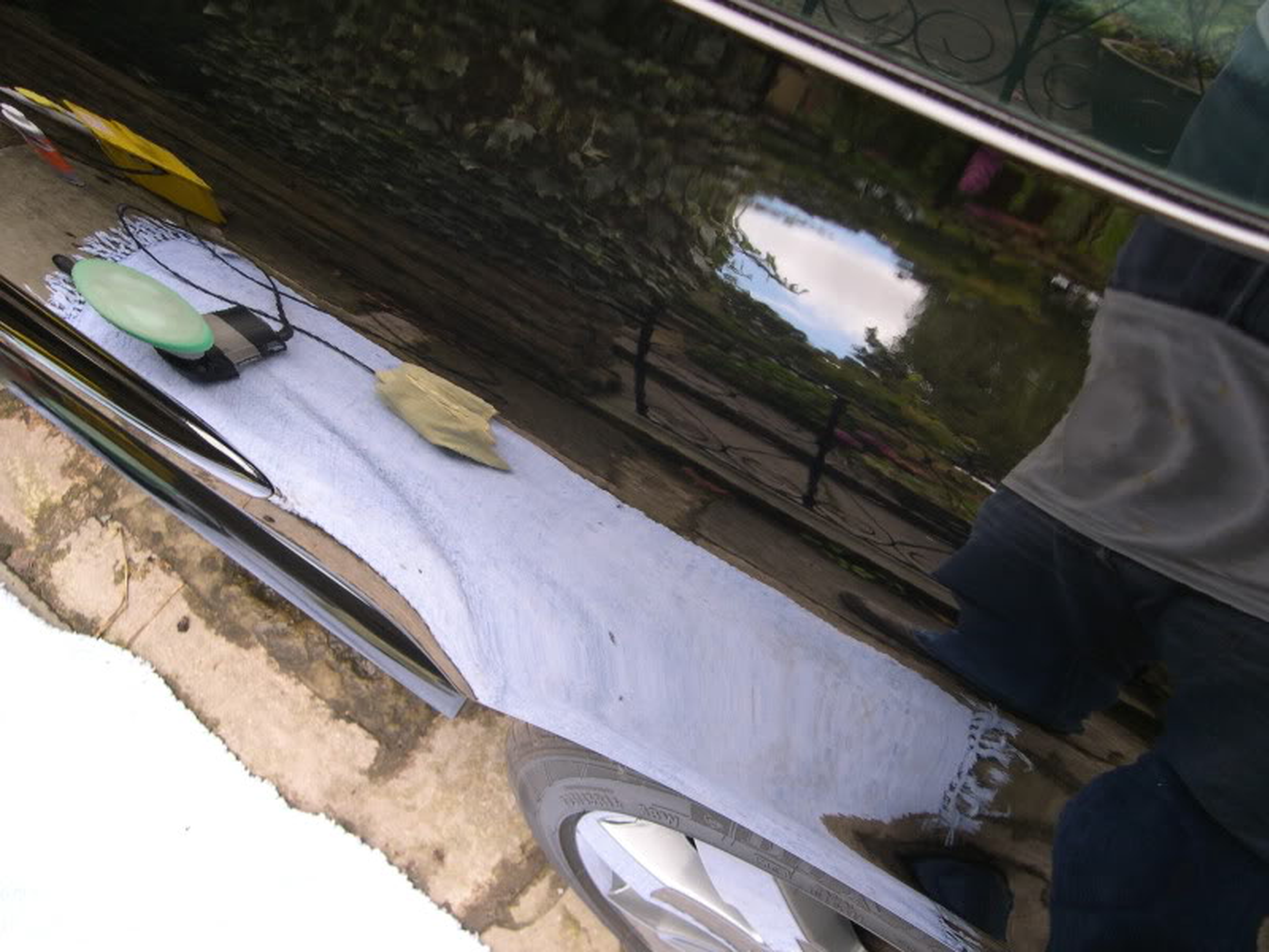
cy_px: 476
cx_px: 634
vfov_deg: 37.7
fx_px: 1393
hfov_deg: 49.0
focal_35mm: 38
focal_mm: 8
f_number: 2.8
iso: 100
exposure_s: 1/83.8
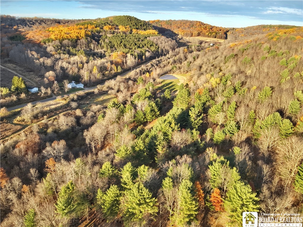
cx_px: 152
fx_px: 210
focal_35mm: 24
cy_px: 114
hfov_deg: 71.6
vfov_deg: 56.8
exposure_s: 1/320
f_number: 2.8
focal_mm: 4.4
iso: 100
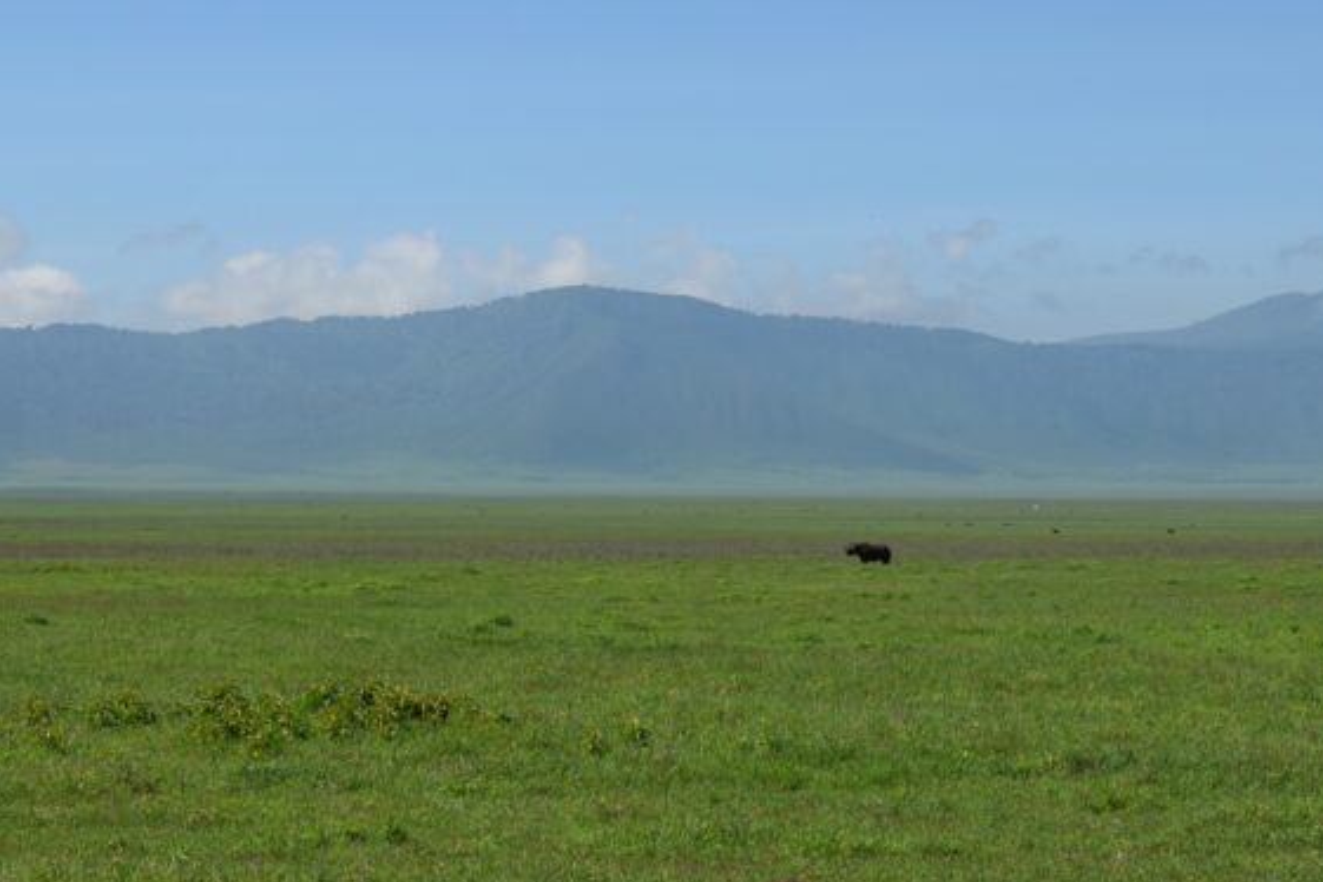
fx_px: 3525
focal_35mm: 96
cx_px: 715
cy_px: 687
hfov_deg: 21.3
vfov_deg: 14.2
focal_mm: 35
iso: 200
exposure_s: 1/400
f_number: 10
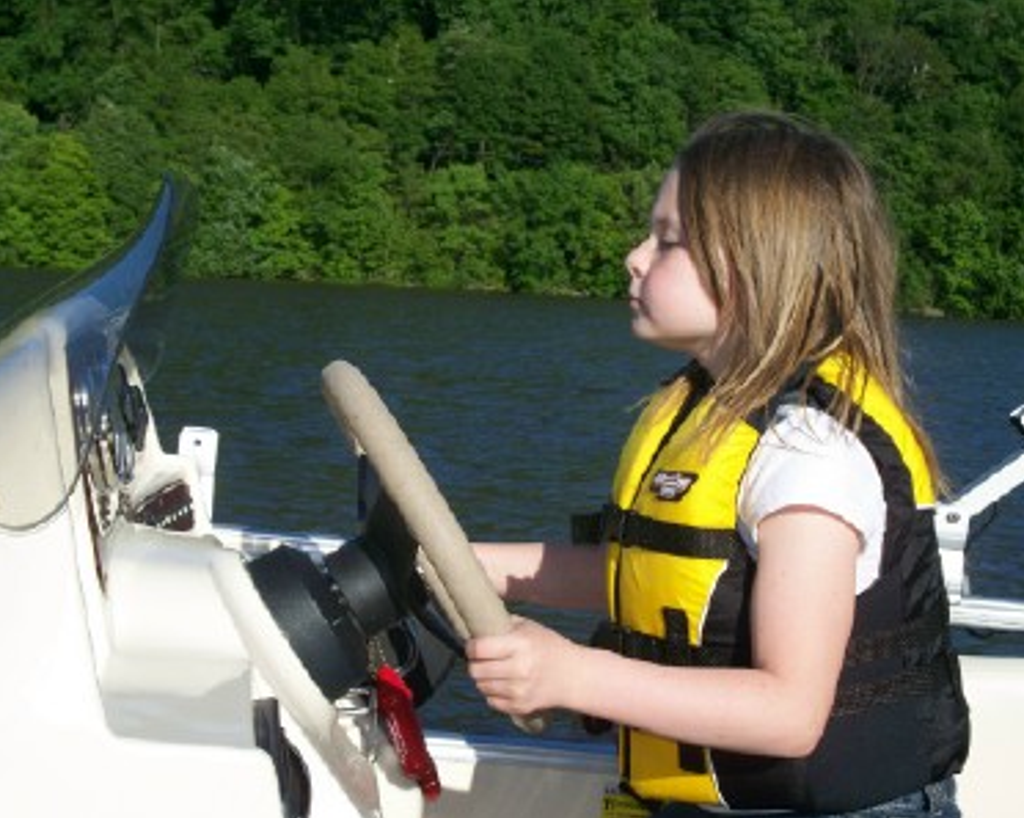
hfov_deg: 29.6
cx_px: 519
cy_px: 410
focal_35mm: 64
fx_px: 1938
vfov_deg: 23.8
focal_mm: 12.89
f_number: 5.6
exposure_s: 1/400
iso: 64
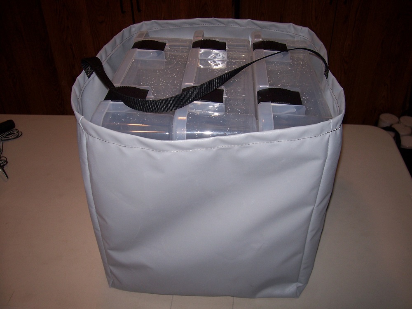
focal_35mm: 34
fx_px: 405
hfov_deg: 54.0
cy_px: 154
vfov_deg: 41.8
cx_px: 206
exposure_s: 1/60
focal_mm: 5.6
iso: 80
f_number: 2.7
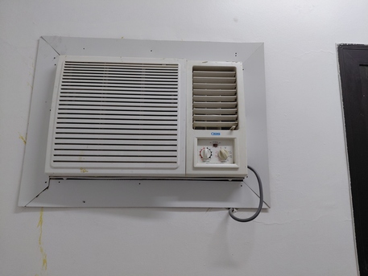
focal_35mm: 25
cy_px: 138
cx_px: 184
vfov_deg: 54.9
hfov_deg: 69.4
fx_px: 266
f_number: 1.8
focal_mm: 4.69
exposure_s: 1/60
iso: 160
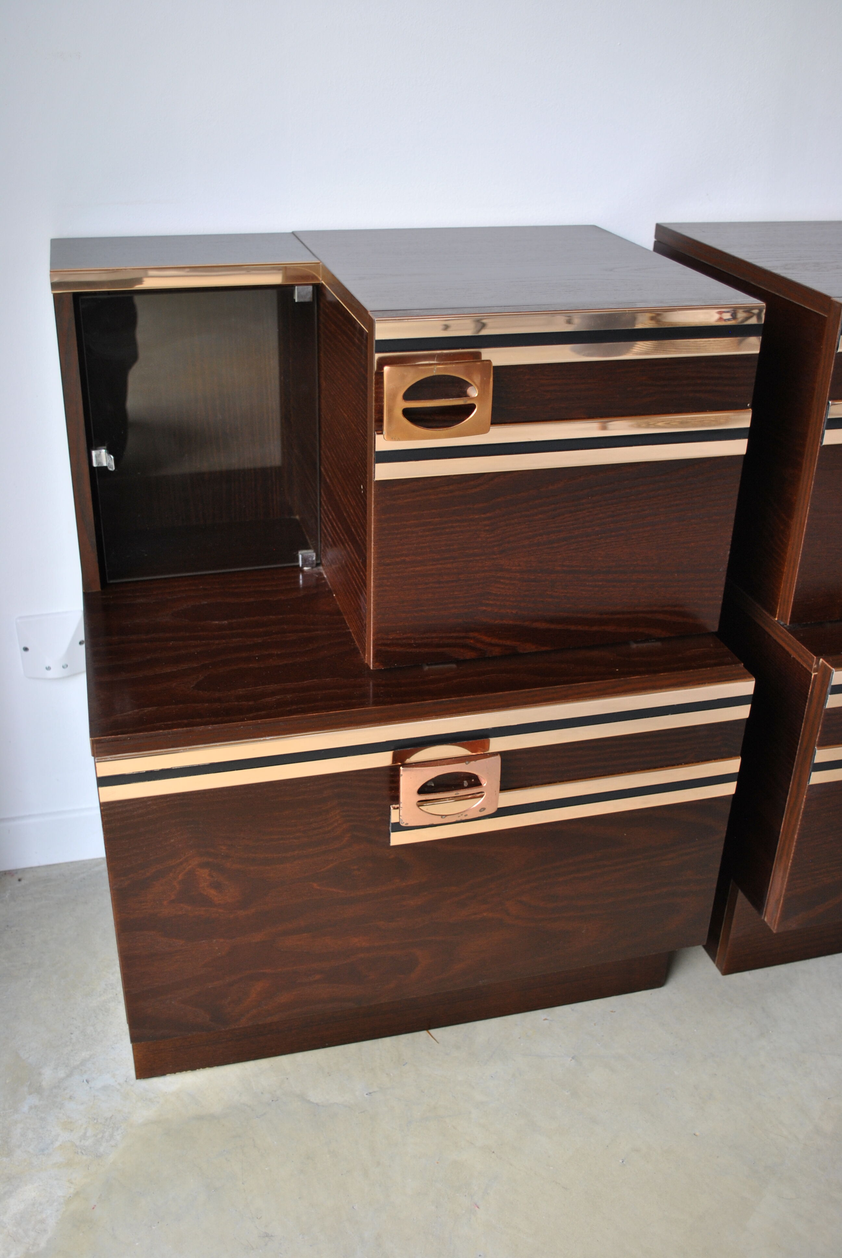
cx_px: 421
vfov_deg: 53.1
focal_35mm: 36
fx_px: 1259
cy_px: 629
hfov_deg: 37.0
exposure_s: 1/30
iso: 200
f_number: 4
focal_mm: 24
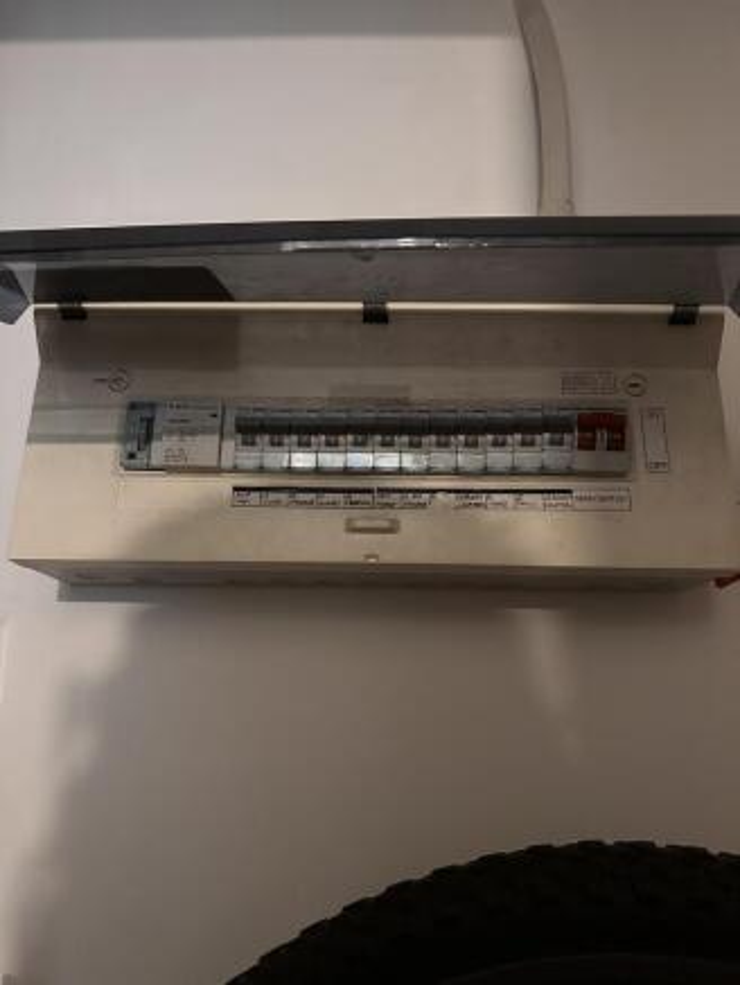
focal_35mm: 24
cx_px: 370
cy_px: 492
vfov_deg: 71.6
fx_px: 684
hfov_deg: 56.8
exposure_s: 1/25
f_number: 1.78
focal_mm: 6.86
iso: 800
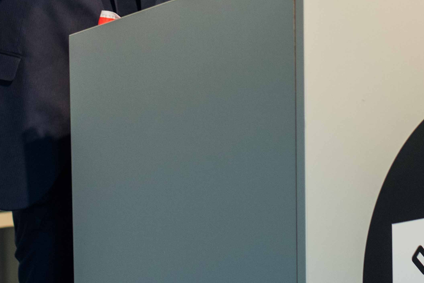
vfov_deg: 9.5
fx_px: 1673
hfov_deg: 14.3
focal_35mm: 142
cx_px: 369
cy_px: -93
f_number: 2.8
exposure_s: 1/80
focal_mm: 50
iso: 500
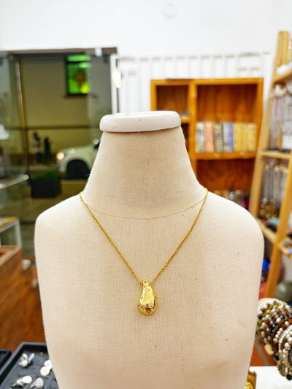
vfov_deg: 67.3
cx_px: 146
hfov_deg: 53.1
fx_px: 292
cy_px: 194
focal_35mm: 26
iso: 80
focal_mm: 5.96
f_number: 1.6
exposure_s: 1/100
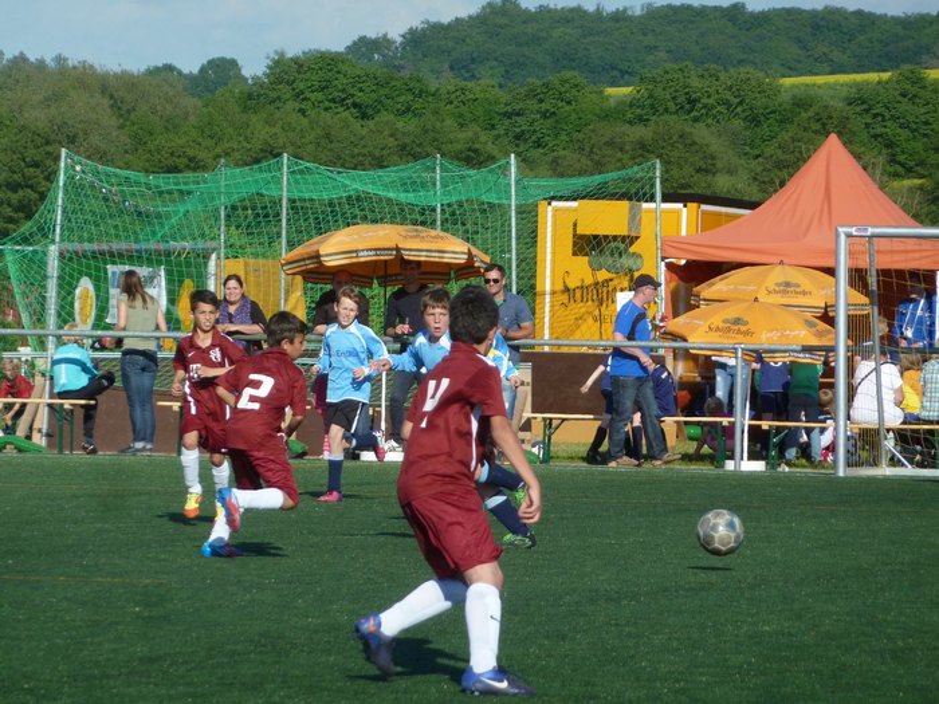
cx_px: 470
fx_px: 8138
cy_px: 352
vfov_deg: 5.0
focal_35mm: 300
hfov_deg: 6.6
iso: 200
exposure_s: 1/1000
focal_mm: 49.2
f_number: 4.9
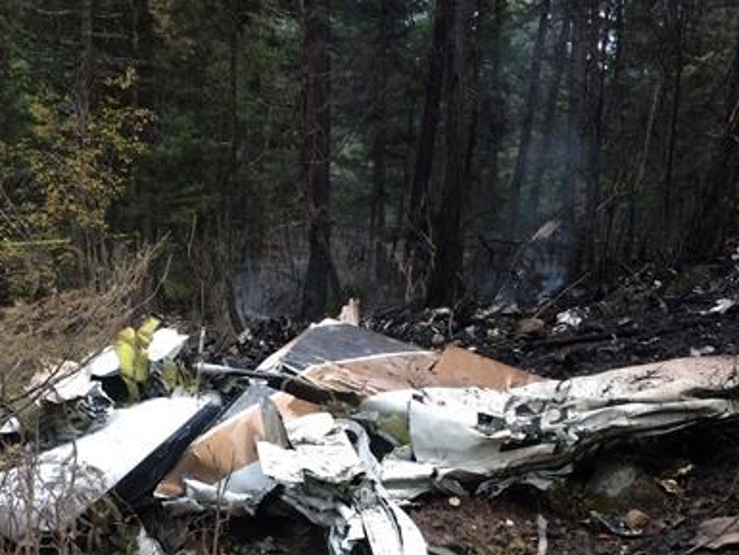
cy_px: 449
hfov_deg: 38.9
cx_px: 395
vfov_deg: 29.0
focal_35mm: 49
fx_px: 1046
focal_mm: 4.15
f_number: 2.2
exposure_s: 1/60
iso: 32
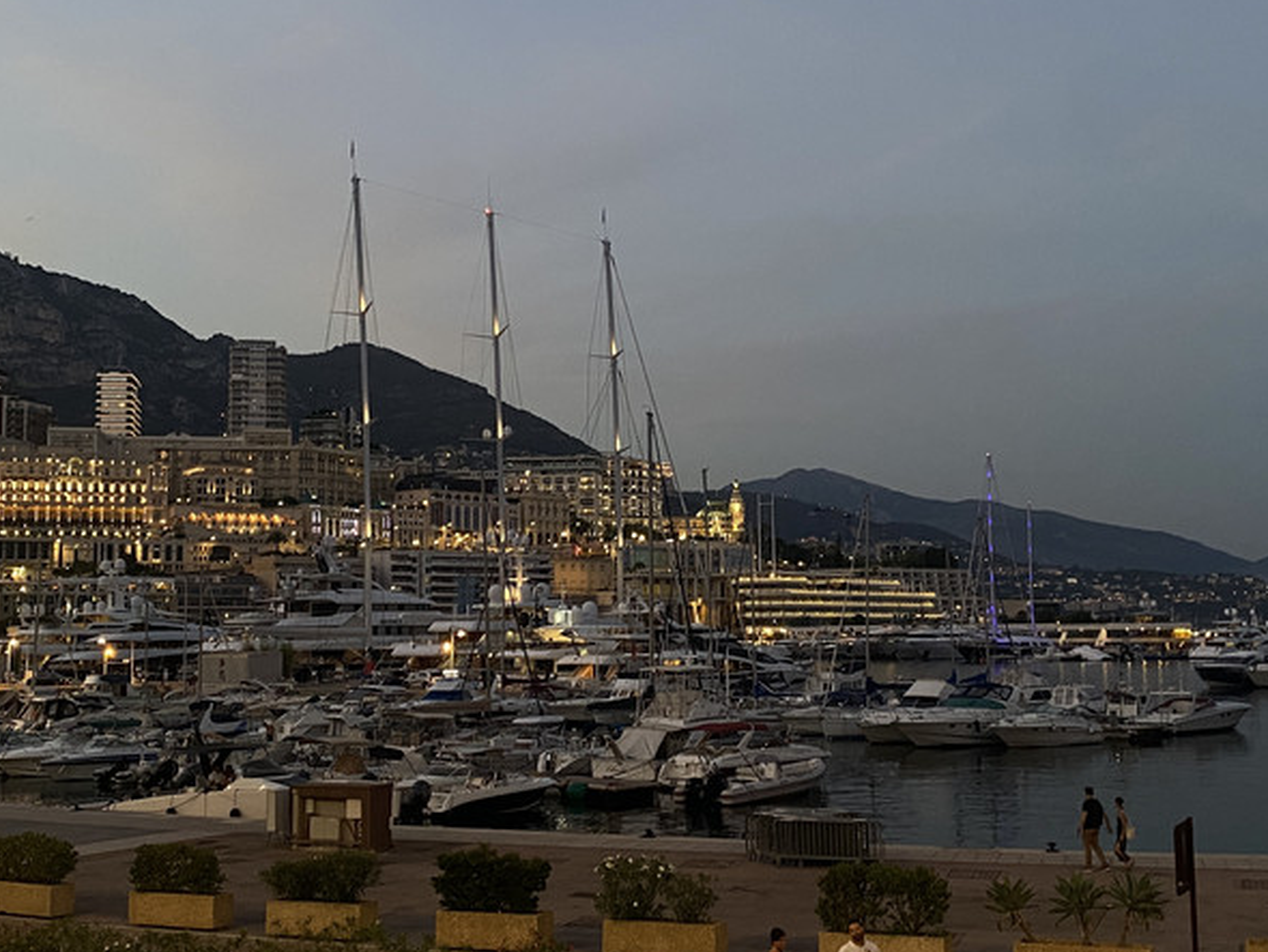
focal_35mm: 47
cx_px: 603
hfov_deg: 40.4
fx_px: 1722
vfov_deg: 30.9
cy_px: 468
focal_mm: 4.25
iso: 250
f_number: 1.8
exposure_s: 1/50
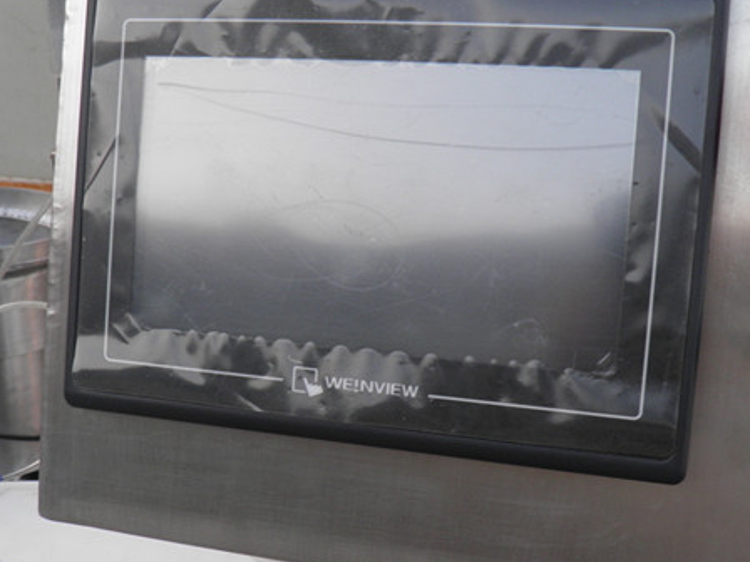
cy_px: 348
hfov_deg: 38.1
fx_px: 1083
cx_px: 306
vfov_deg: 29.0
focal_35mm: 50
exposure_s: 1/40
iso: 50
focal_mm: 4.9
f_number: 4
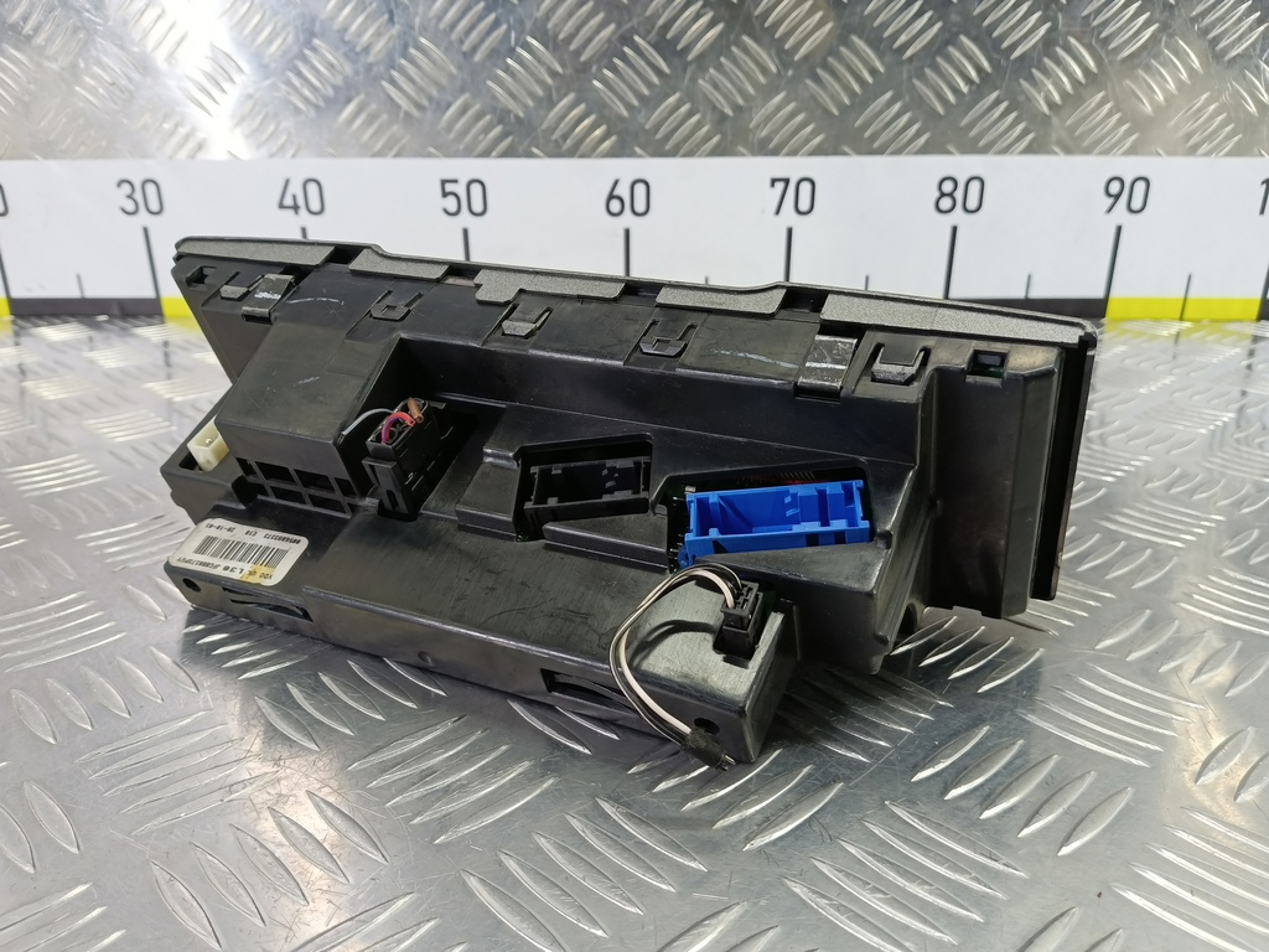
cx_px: 634
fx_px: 843
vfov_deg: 58.9
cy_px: 476
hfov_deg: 73.9
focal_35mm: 23
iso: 180
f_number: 1.6
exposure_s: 1/50
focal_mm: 4.11
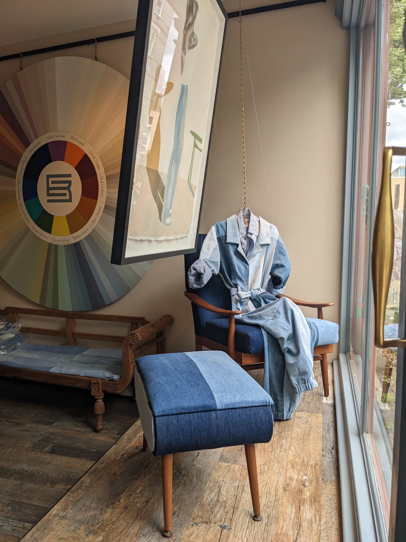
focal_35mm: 27
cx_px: 203
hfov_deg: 51.4
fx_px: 422
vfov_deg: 65.3
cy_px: 271
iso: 52
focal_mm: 4.38
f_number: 1.73
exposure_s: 1/489
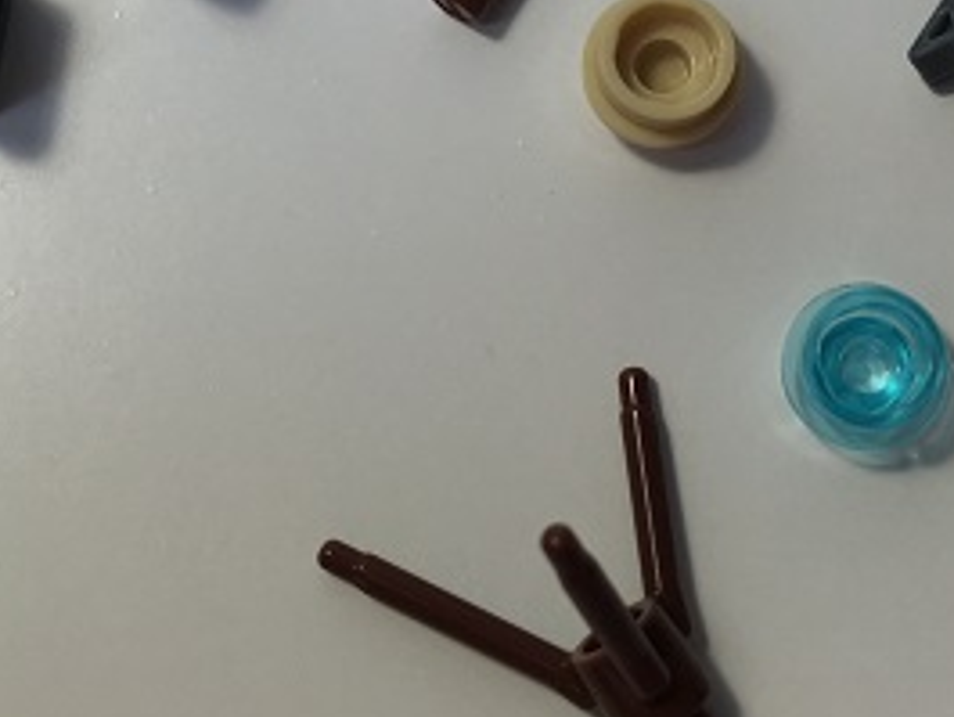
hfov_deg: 27.8
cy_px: 166
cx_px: 486
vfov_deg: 20.8
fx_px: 1930
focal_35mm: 70
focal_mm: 4.15
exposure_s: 1/100
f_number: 2.2
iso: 40
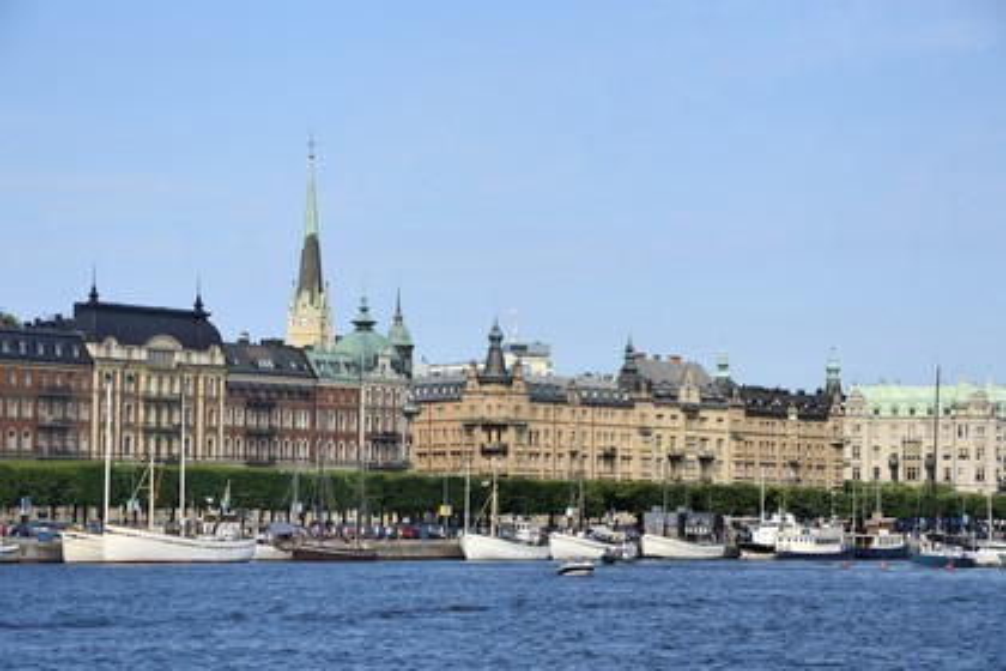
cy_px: 336
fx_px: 3409
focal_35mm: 122
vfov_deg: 11.2
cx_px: 503
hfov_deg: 16.8
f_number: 10
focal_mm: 122
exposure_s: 1/640
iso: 200
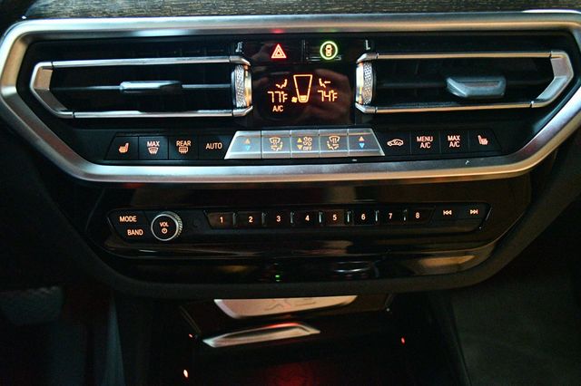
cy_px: 193
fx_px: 436
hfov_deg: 67.4
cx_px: 290
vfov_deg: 47.9
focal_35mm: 27
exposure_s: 1/20
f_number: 3.5
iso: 12800
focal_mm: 18
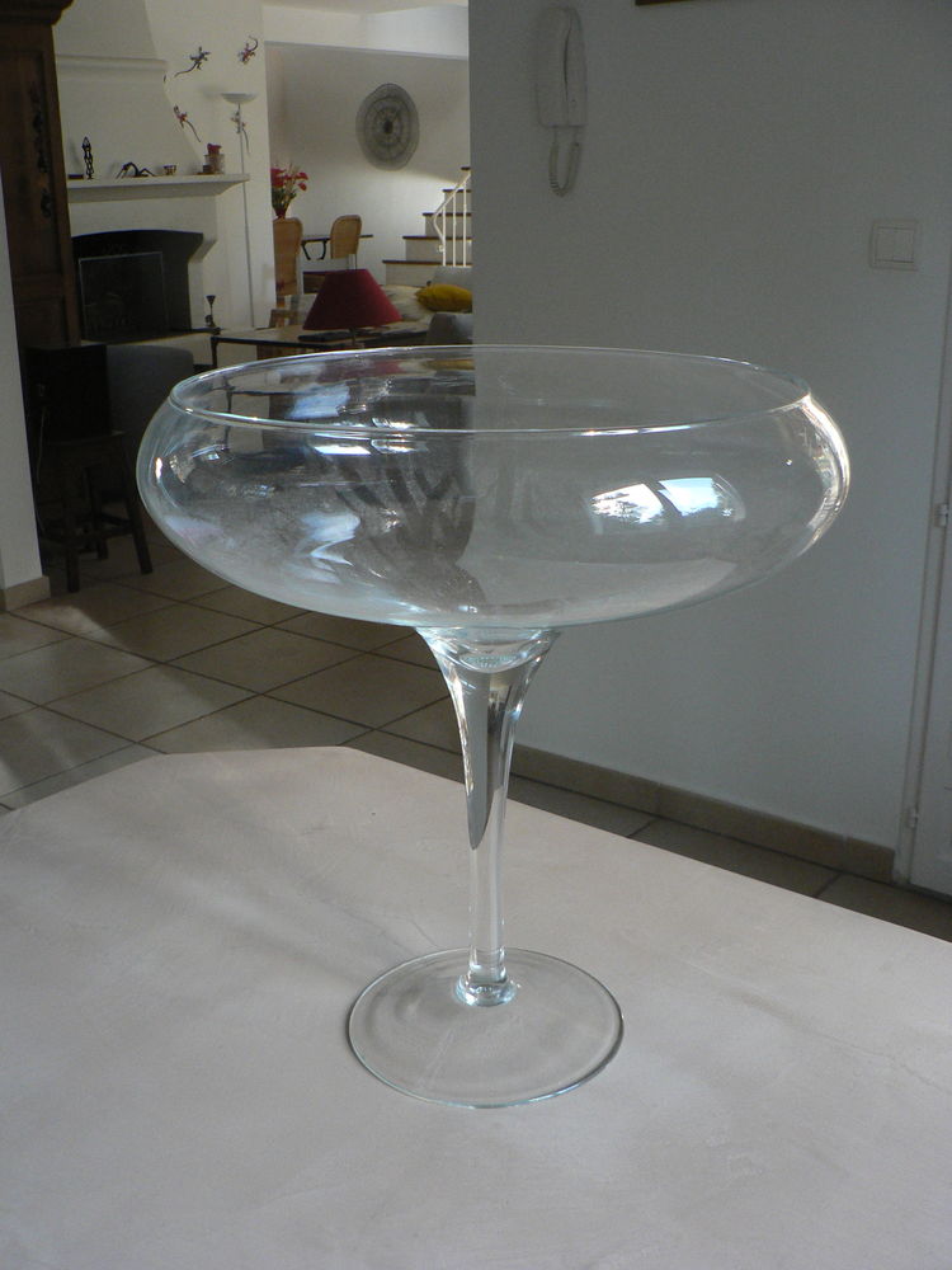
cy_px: 635
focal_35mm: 36
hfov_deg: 39.7
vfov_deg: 51.4
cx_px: 476
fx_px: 1320
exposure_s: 1/60
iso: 200
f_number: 2.8
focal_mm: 6
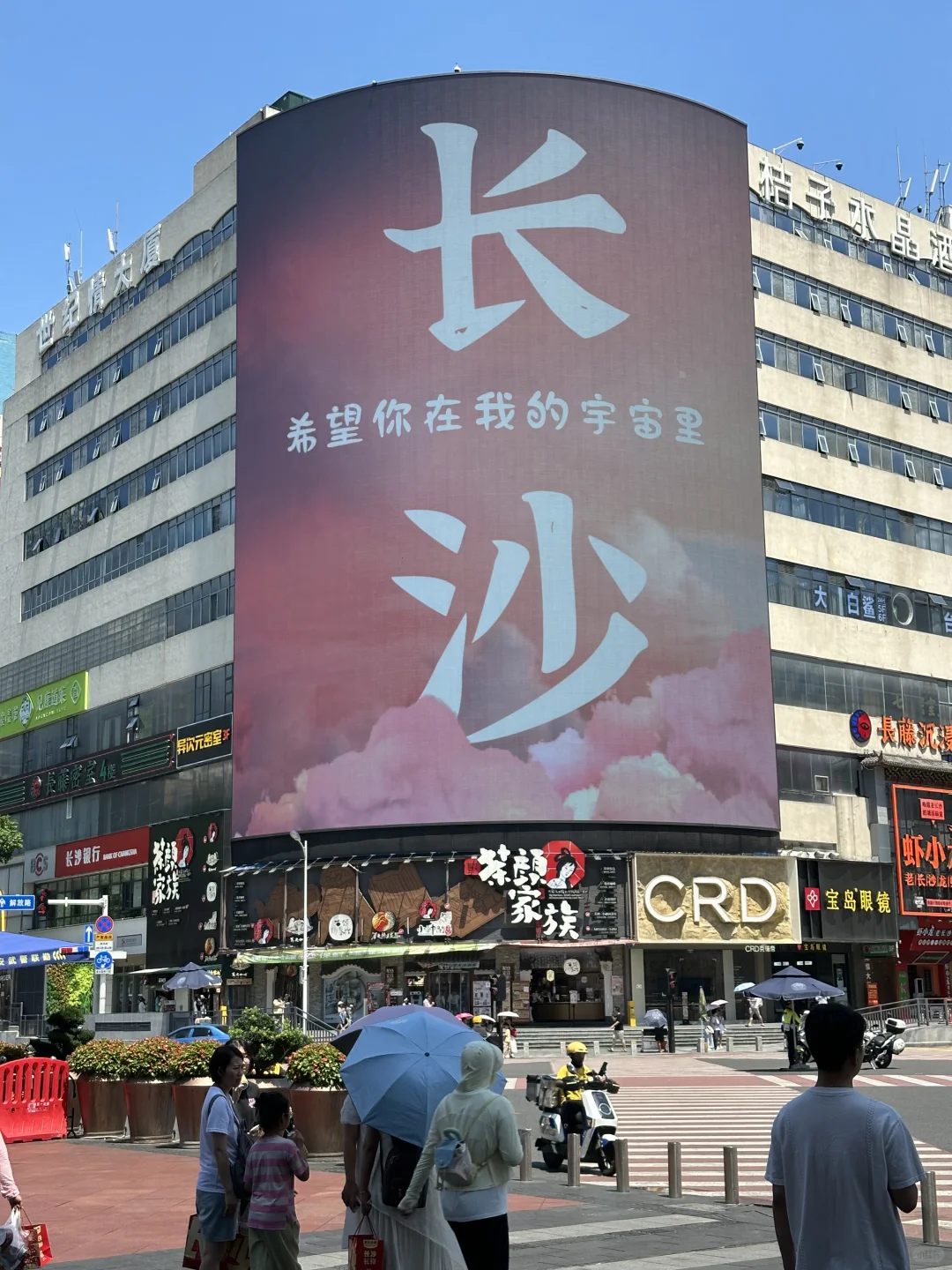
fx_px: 1760
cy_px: 635
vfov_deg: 39.7
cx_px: 476
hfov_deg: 30.3
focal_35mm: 48
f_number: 1.78
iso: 64
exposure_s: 1/2160
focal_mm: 6.86
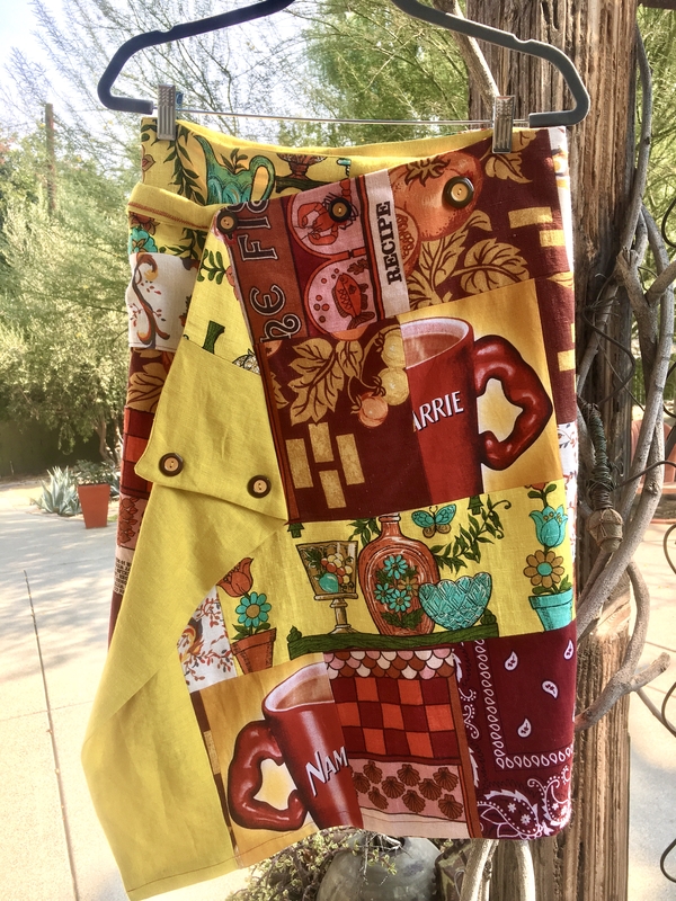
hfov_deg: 48.2
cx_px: 338
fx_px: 755
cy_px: 450
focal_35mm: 29
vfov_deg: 61.7
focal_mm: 4.15
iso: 25
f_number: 2.2
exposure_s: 1/308
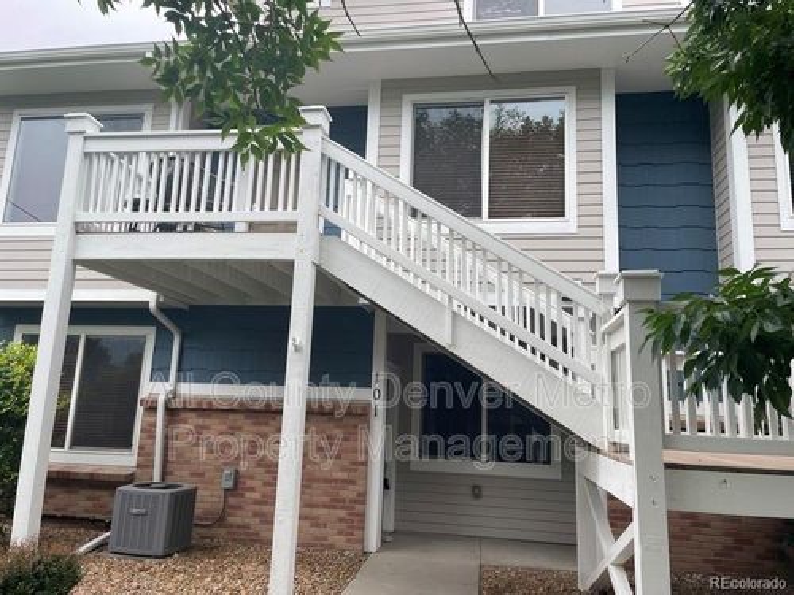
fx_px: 596
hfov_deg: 67.3
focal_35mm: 26
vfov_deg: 53.1
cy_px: 298
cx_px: 397
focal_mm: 4.2
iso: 32
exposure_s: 1/842
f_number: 1.6
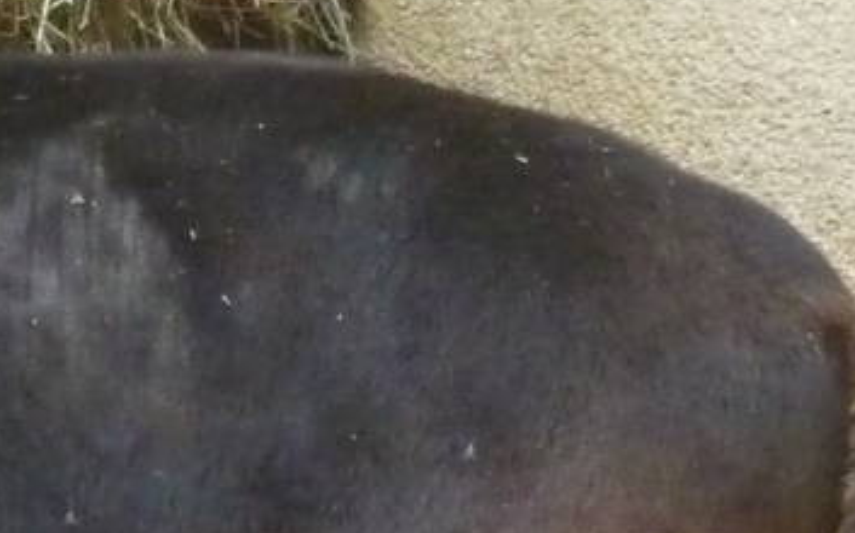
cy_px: 564
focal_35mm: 1347
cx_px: 104
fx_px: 31362
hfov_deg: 1.6
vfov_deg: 1.0
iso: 800
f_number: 4.9
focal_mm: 47
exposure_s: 1/200
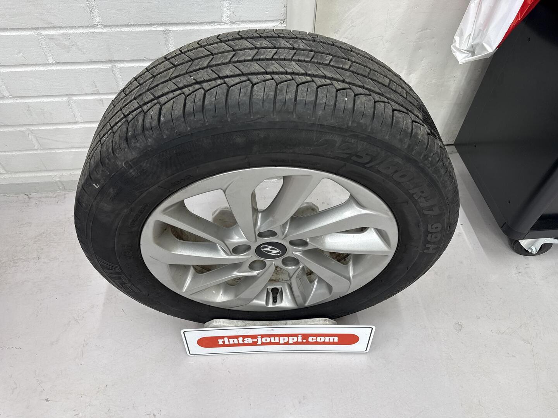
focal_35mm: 24
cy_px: 209
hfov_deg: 71.6
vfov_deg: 56.8
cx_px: 279
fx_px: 387
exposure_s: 1/100
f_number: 1.78
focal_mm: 6.76
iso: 125
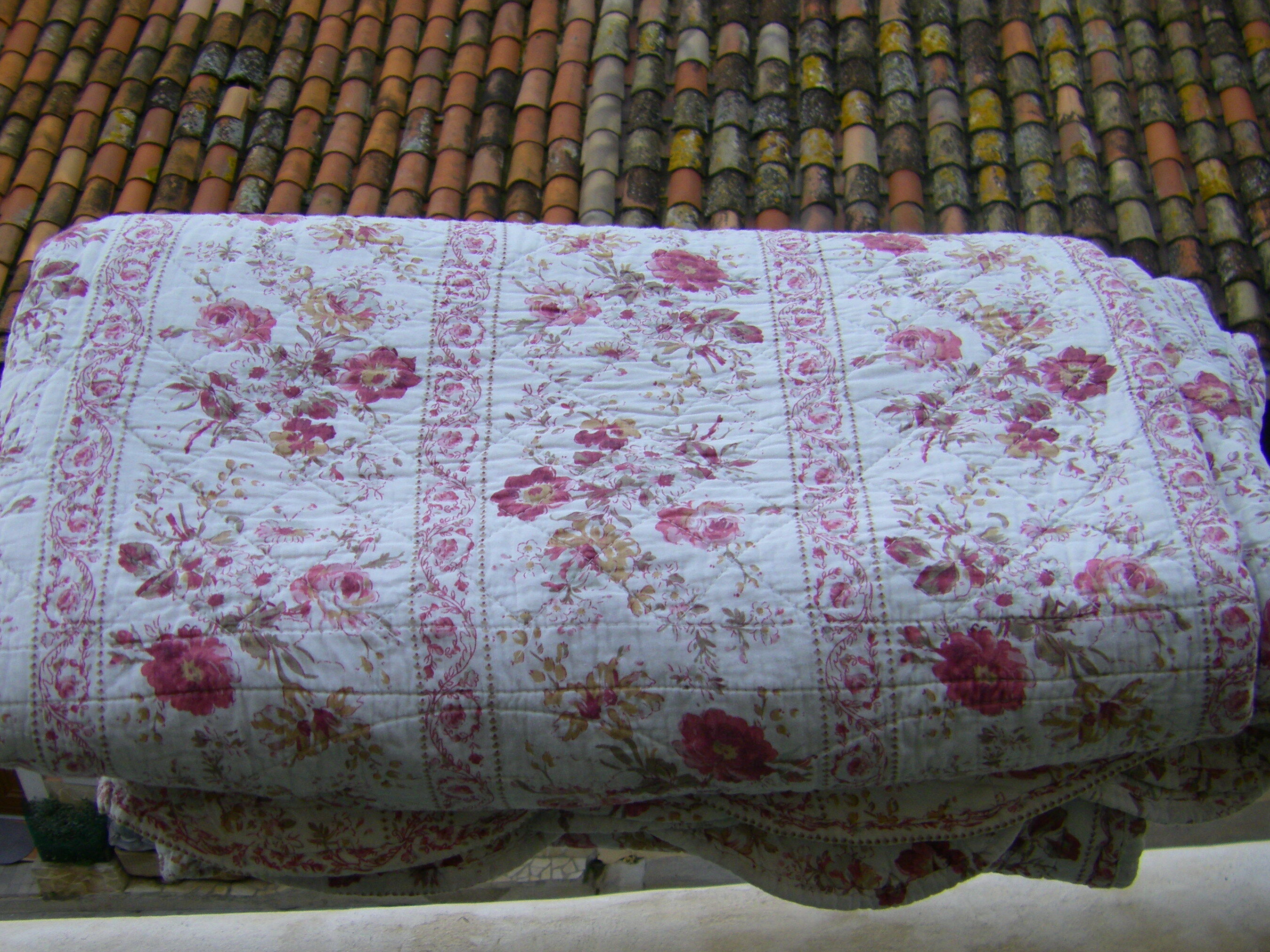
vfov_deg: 31.4
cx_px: 611
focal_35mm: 46
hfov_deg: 41.2
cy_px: 574
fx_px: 1688
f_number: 3.5
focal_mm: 6.3
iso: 125
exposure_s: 1/50
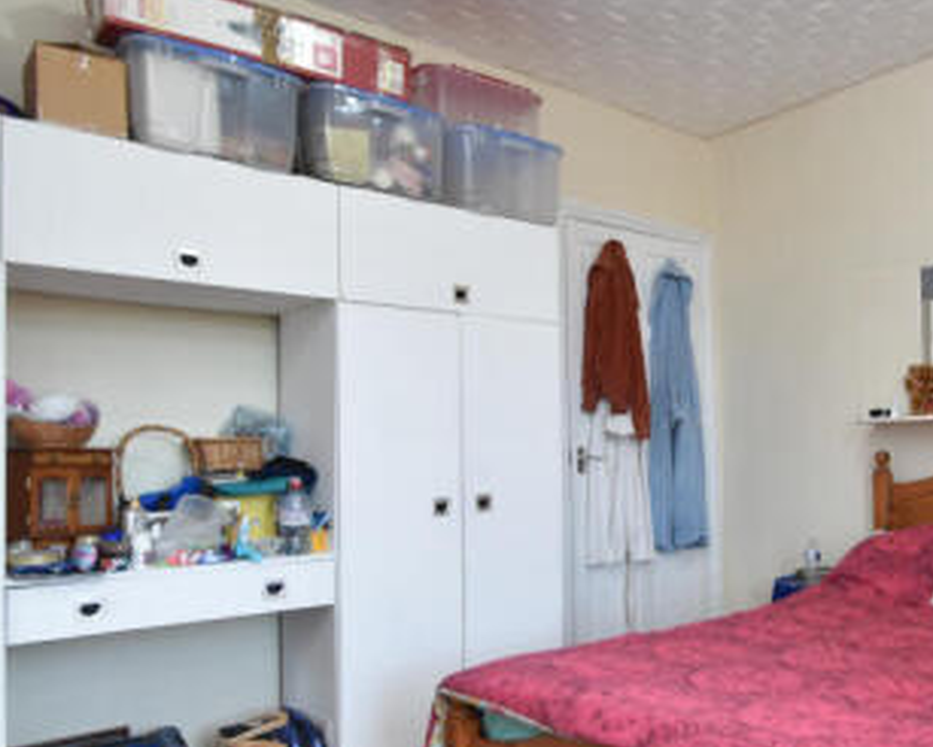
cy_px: 436
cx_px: 746
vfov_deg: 48.3
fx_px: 829
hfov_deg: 54.7
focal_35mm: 30
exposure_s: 1/125
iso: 800
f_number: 3.5
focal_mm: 10
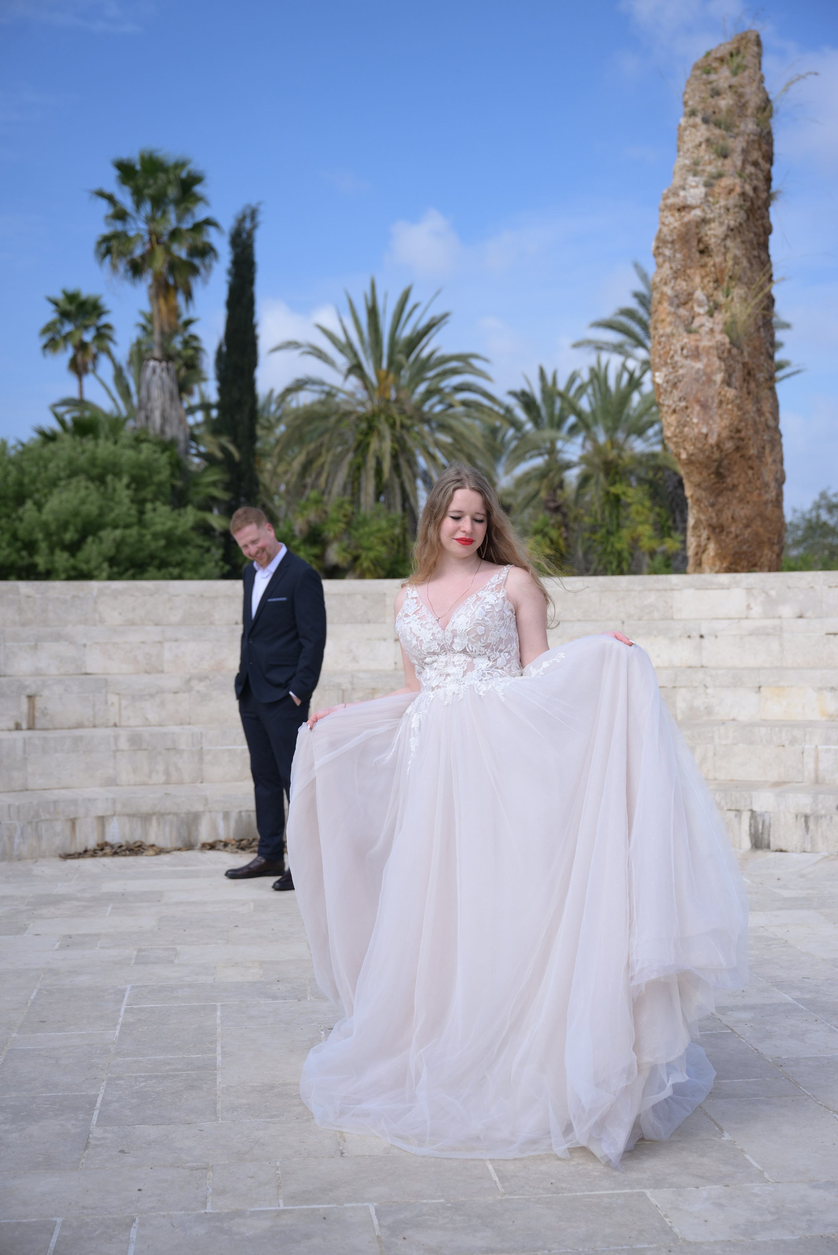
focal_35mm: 44
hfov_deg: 30.5
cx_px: 419
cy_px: 628
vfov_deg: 44.5
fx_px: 1535
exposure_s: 1/2000
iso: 125
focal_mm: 44
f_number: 3.5
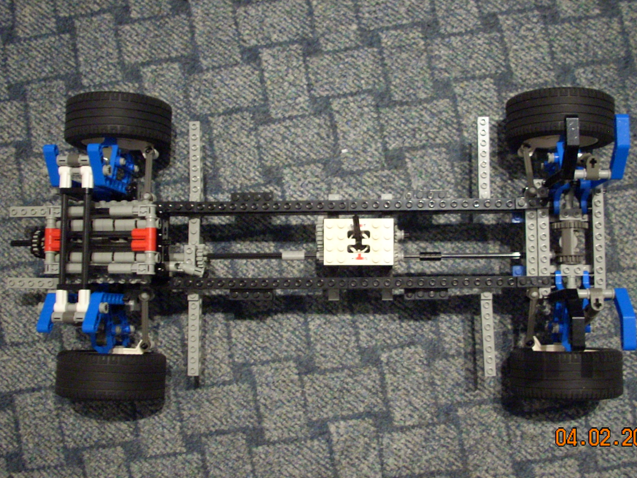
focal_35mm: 41
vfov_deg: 35.1
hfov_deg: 45.7
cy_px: 228
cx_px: 343
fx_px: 754
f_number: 2.8
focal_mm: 6.2
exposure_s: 1/4
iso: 400
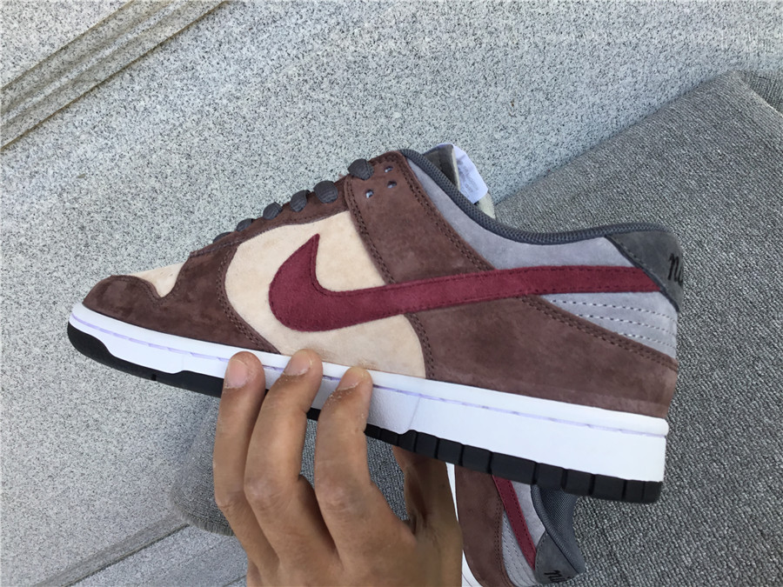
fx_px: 701
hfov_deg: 58.4
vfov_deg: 45.4
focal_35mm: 31
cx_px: 392
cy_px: 294
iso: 25
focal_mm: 3.3
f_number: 2.4
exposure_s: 1/290
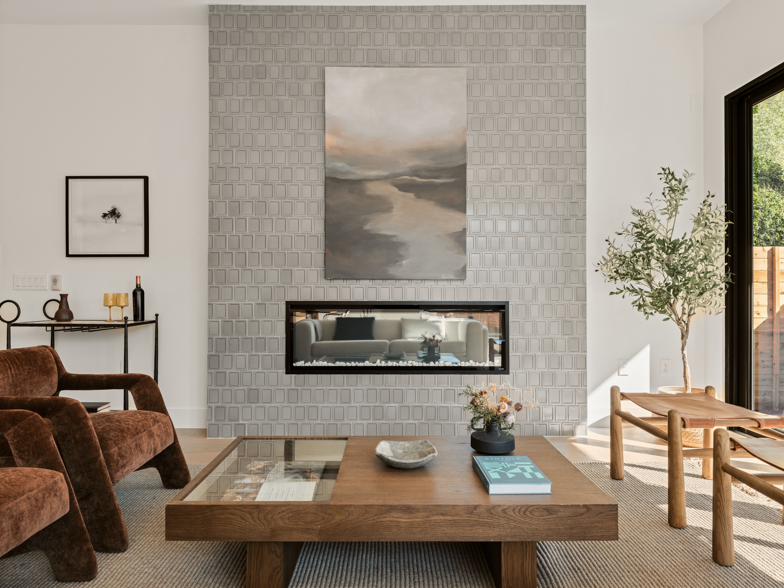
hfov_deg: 76.4
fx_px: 498
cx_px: 392
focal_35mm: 22
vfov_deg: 61.1
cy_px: 294
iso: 320
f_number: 13
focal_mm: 27.4
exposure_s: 1/2.5
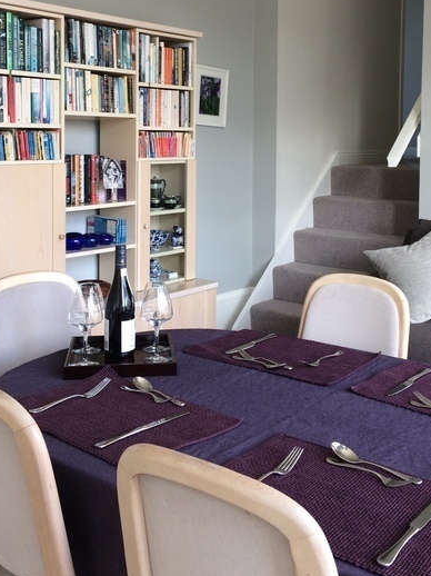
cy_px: 179
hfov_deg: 33.6
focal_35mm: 43
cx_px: 234
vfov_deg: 43.1
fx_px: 714
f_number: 2.2
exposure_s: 1/50
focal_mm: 4.15
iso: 40
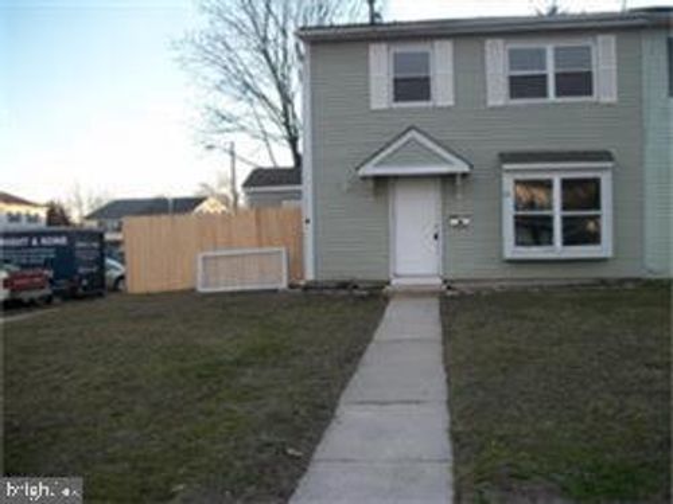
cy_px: 252
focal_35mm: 32
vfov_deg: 44.2
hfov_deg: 56.8
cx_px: 336
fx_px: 622
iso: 80
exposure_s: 1/160
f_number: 2.9
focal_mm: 5.7
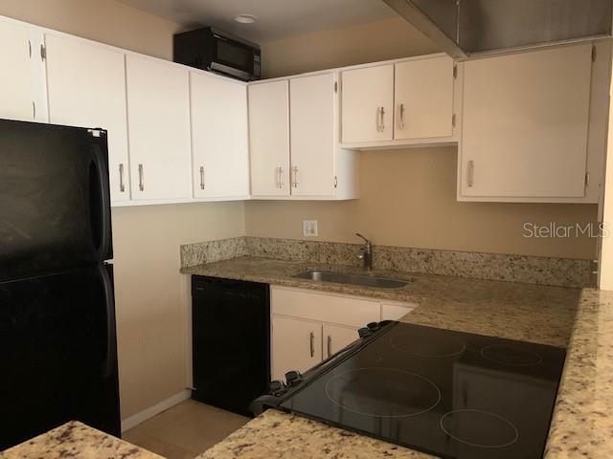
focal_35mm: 26
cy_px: 230
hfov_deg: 67.3
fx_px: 460
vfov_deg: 53.1
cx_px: 306
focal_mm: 4.25
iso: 500
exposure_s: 1/30
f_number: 1.8
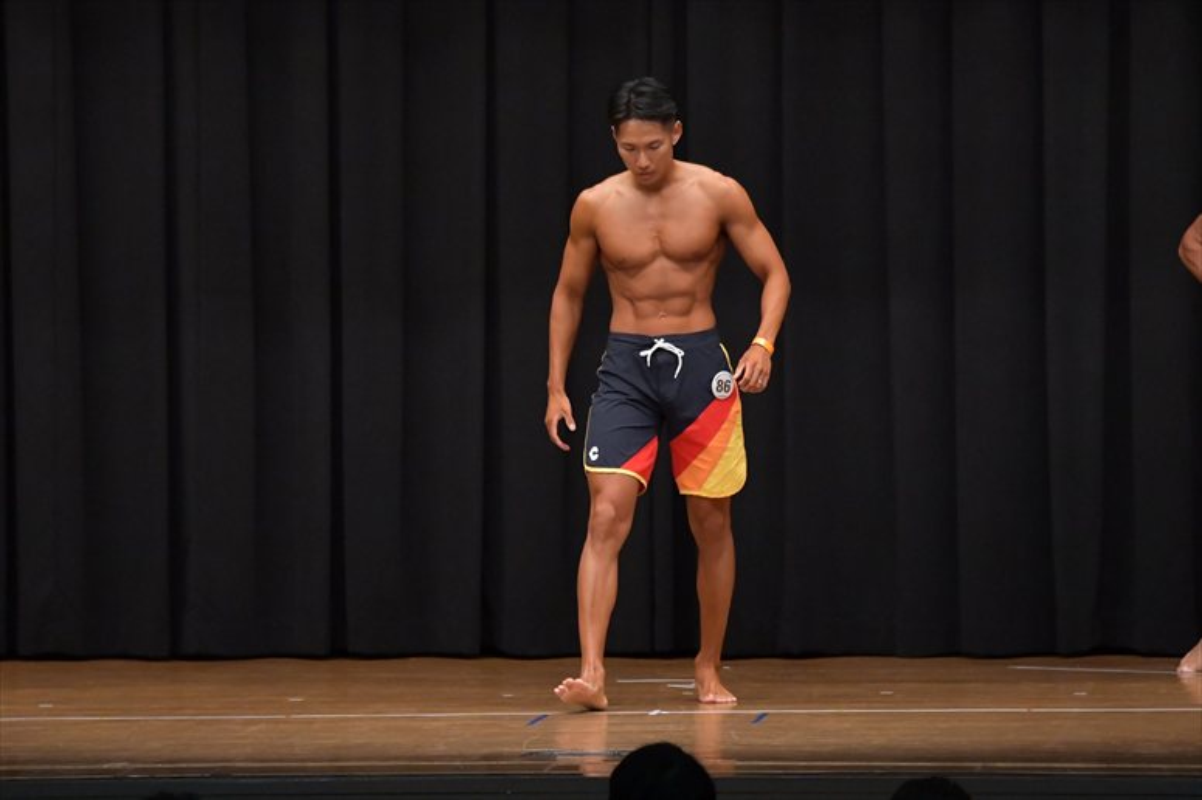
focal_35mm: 217
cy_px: 400
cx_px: 601
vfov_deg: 6.3
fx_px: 7242
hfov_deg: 9.5
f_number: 5.6
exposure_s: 1/400
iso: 6400
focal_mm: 145
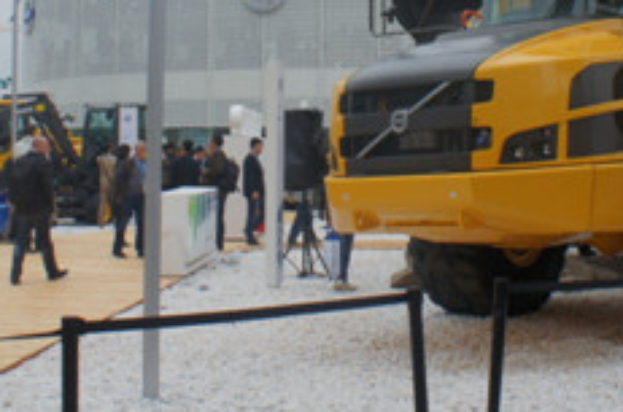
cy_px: 30
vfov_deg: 20.4
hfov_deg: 30.8
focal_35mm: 65
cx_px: 405
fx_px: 1123
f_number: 10
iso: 200
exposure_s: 1/125
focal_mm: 20
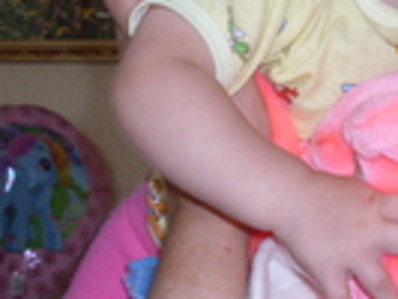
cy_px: 30
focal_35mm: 129
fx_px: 1485
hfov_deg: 15.2
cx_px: 299
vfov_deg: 11.4
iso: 100
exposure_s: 1/45
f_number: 2.8
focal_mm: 6.3
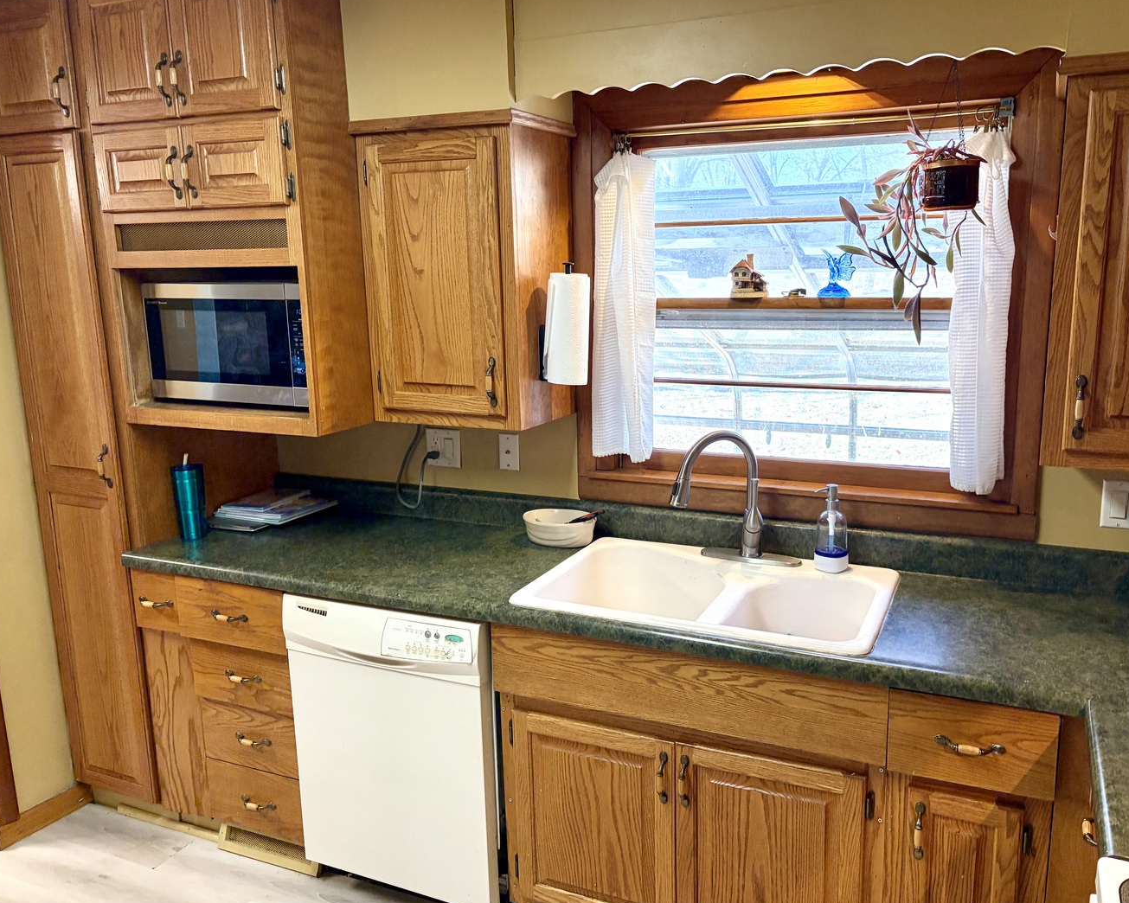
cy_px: 441
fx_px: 936
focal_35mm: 28
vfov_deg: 51.5
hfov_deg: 62.1
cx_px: 611
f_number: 1.6
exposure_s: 1/120
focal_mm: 5.96
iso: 200
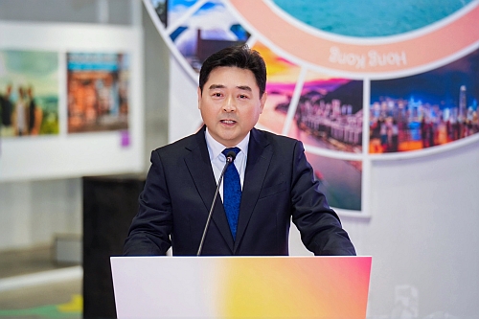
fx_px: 1676
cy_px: 160
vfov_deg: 10.9
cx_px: 240
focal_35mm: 126
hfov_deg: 16.3
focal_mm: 126
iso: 1000
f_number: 2.8
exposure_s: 1/161
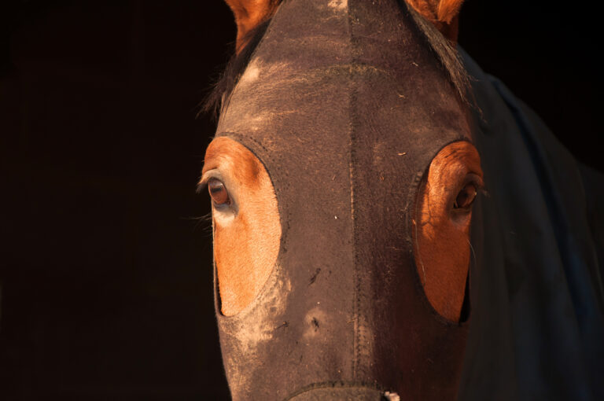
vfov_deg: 8.7
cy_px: 200
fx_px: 2639
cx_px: 302
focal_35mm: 158
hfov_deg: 13.1
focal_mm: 105
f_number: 5.6
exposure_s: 1/200
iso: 250
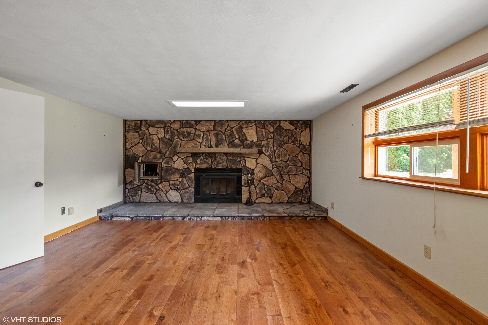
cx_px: 244
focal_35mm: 15
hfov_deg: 100.4
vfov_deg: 77.3
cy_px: 162
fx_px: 203
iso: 200
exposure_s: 1/50
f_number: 8
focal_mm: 10
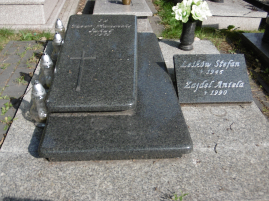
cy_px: 100
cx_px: 134
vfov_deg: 37.7
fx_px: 295
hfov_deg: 49.0
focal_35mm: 38
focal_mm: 6.8
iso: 100
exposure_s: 1/500
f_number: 3.7
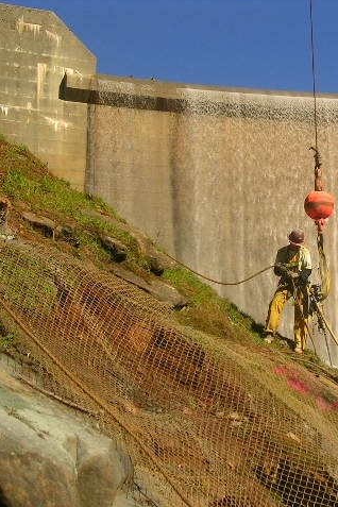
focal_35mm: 88
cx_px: 338
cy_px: 253
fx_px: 1239
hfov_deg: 15.3
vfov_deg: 23.1
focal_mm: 9.6
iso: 50
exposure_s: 1/833
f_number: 3.5
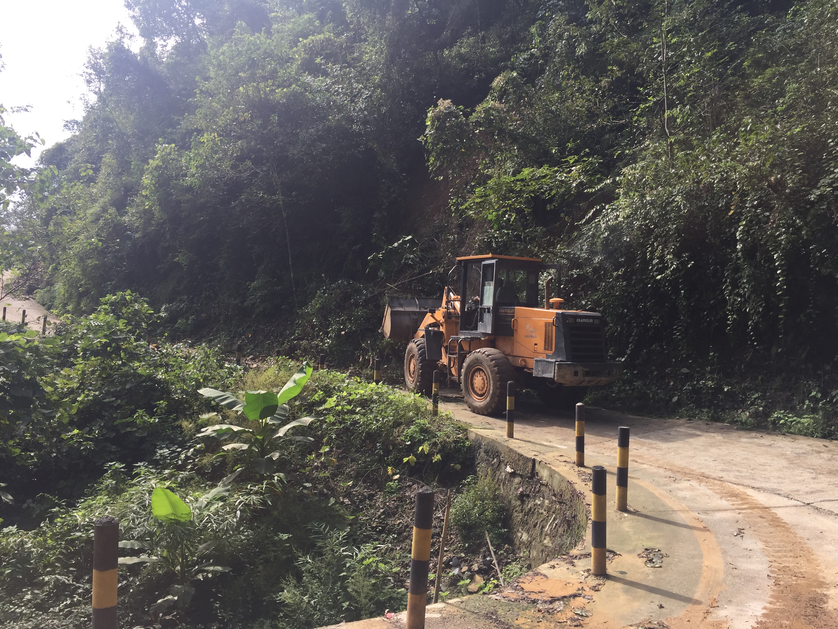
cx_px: 419
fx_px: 702
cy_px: 314
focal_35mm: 29
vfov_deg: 48.2
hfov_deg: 61.7
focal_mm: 4.15
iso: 32
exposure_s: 1/557
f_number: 2.2
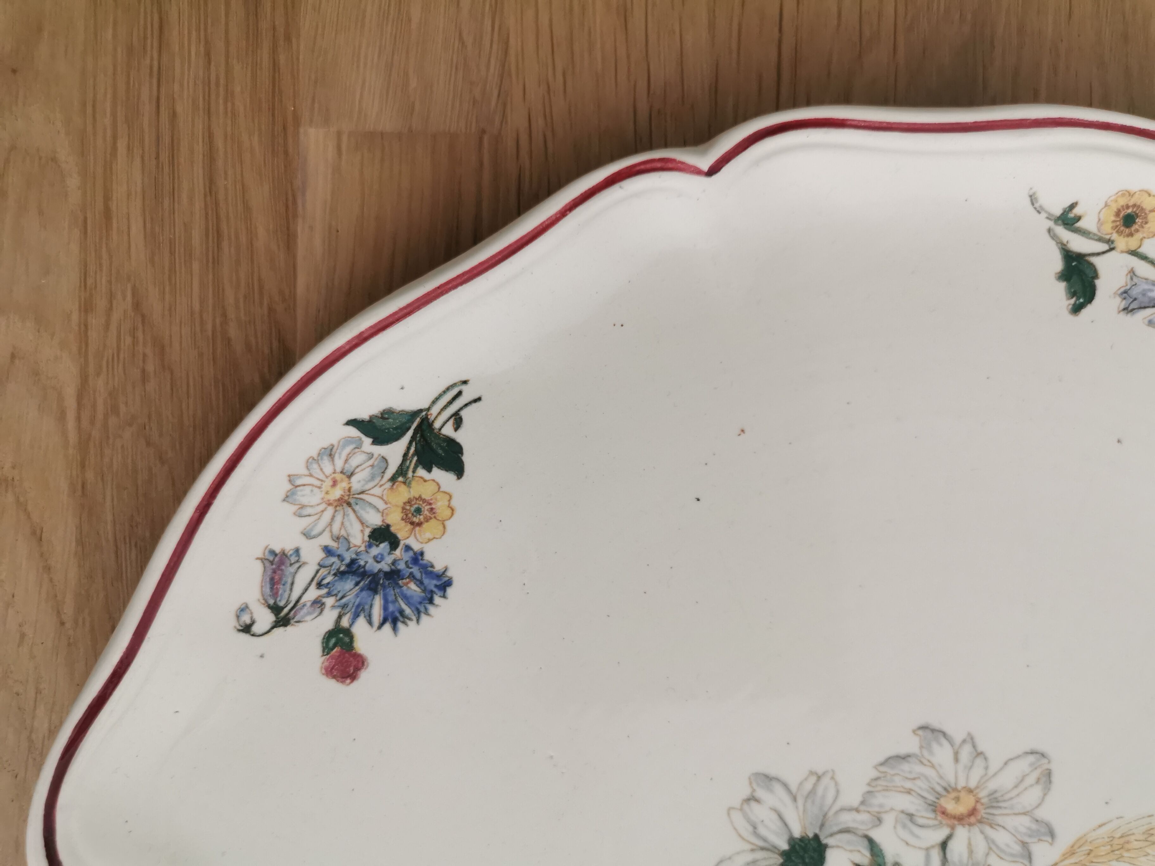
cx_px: 578
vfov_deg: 51.4
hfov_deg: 65.3
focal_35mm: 27
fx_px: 901
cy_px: 433
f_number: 1.8
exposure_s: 1/100
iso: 200
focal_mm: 5.58
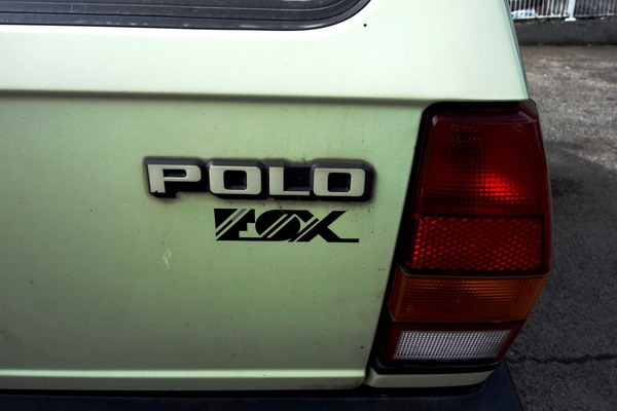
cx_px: 308
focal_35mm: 28
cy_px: 206
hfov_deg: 65.5
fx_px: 480
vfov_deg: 46.4
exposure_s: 1/400
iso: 125
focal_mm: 10.4
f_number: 5.6
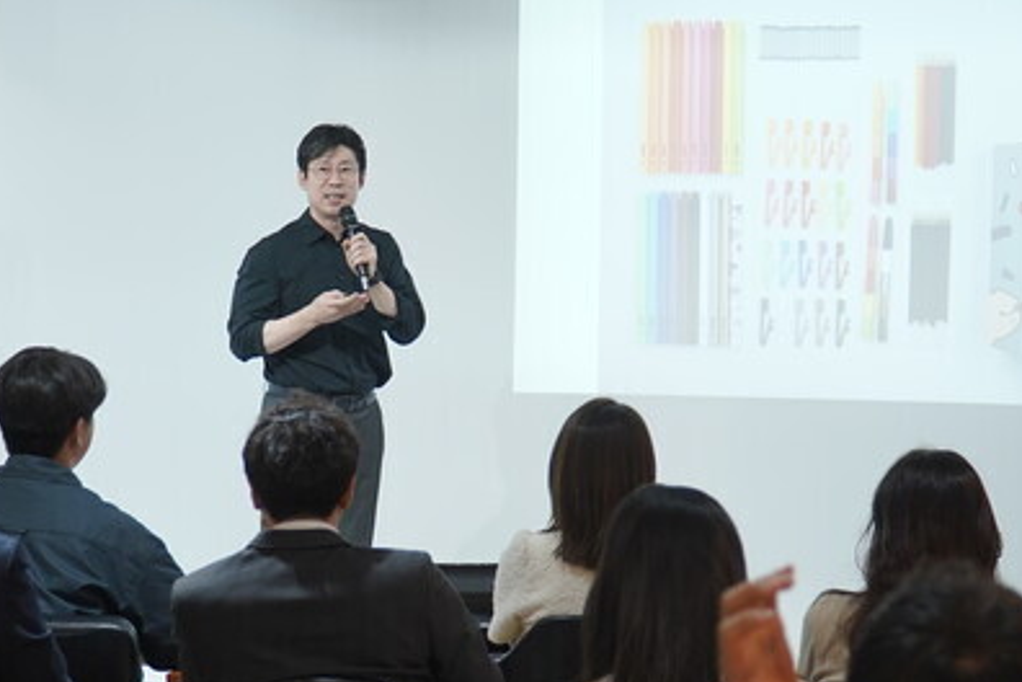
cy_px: 488
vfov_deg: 13.7
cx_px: 366
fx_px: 2839
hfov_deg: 20.4
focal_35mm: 100
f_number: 4
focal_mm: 44
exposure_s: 1/125
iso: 800
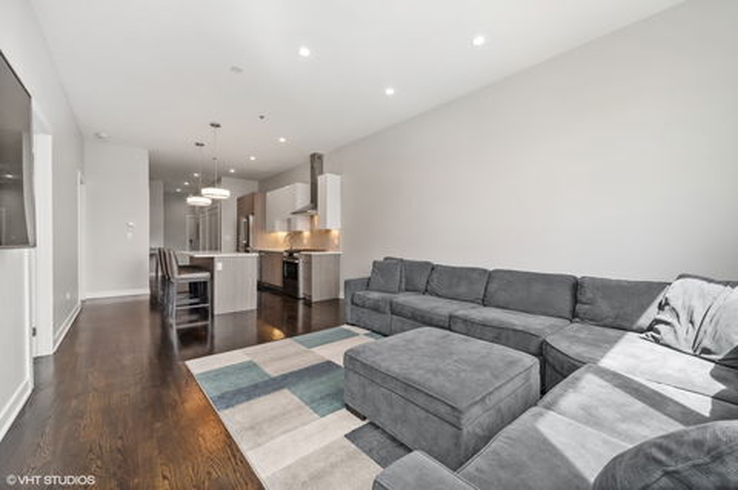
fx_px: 287
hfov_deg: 104.3
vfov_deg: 81.1
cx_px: 369
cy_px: 245
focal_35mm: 14
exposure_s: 1/30
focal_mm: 14
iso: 400
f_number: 10
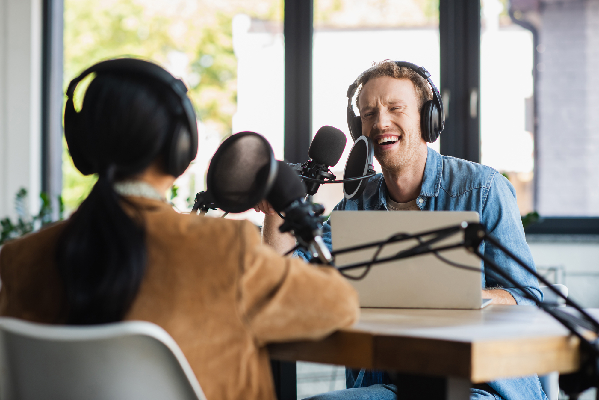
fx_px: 1415
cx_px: 300
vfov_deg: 16.1
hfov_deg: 23.9
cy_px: 200
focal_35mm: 85
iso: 320
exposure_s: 1/250
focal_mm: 85
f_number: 2.8
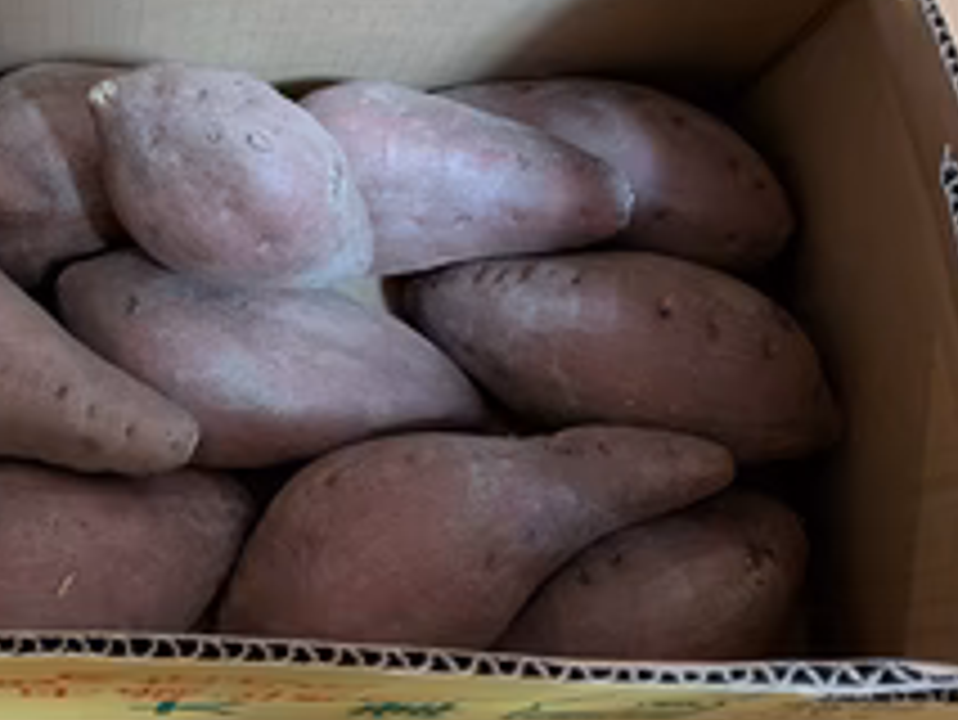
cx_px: 76
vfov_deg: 31.6
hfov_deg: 38.8
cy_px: 180
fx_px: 1246
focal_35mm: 45
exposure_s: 1/25
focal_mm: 4.53
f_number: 1.7
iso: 825
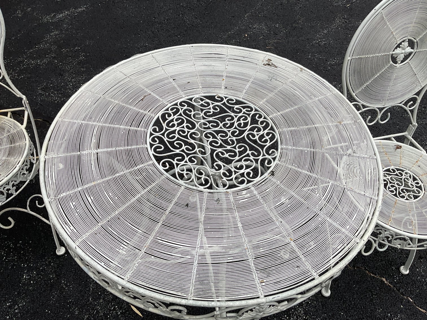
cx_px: 214
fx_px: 358
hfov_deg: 61.7
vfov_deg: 48.2
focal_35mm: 29
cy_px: 160
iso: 16
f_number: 1.8
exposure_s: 1/1912
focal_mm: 3
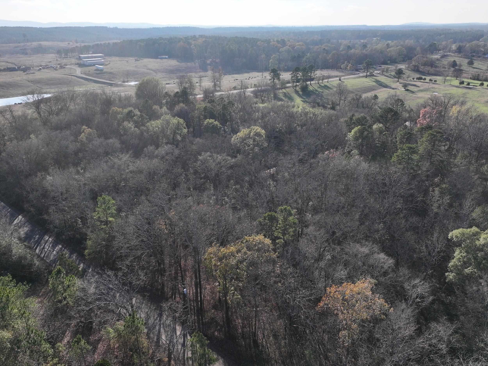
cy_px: 183
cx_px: 244
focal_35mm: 24
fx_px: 338
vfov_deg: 56.8
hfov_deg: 71.6
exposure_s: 1/4000
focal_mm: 12.29
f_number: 2.8
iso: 360
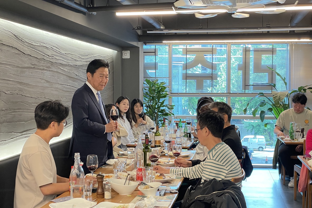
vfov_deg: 24.6
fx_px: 477
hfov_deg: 36.2
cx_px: 154
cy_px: 103
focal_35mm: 55
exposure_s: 1/60
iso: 160
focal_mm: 6
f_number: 2
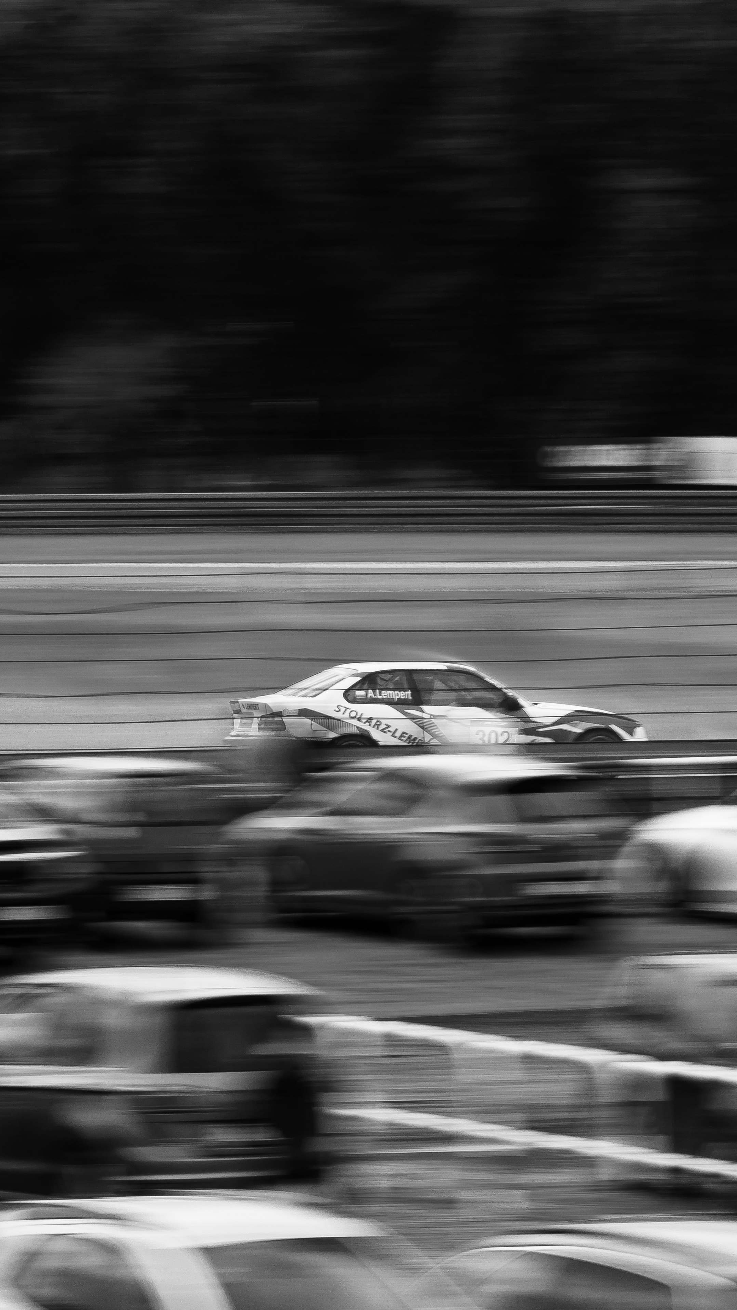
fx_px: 10771
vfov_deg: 7.0
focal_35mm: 310
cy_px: 655
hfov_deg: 3.9
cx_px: 421
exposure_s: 1/30
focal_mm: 197
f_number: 22
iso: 100
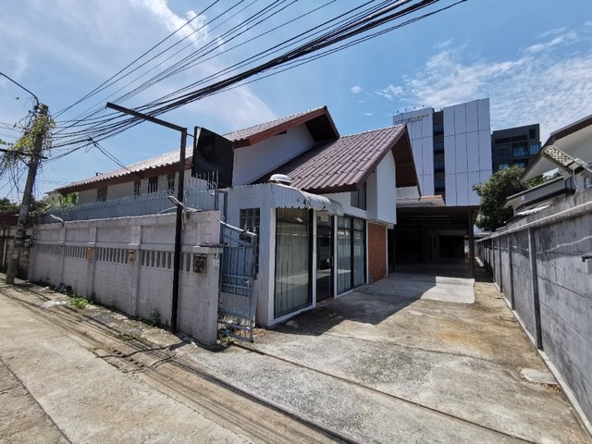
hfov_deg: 94.5
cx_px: 296
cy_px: 222
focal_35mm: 16
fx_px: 274
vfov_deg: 78.1
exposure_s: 1/1160
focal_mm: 2.35
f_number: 2.2
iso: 50
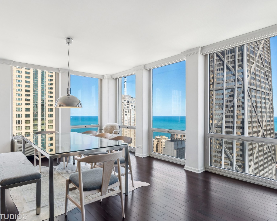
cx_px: 123
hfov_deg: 77.4
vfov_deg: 65.5
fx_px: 172
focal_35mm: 21
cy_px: 114
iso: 200
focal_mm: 18
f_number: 8
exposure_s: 1/30
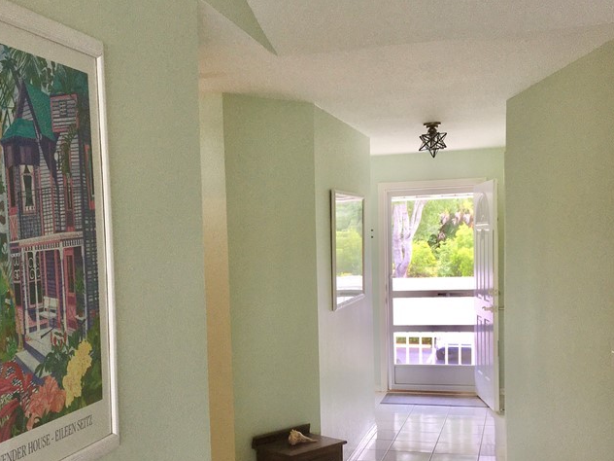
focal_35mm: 47
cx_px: 251
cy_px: 309
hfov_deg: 40.3
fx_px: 834
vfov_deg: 30.6
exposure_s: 1/60
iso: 32
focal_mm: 4.15
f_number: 2.2
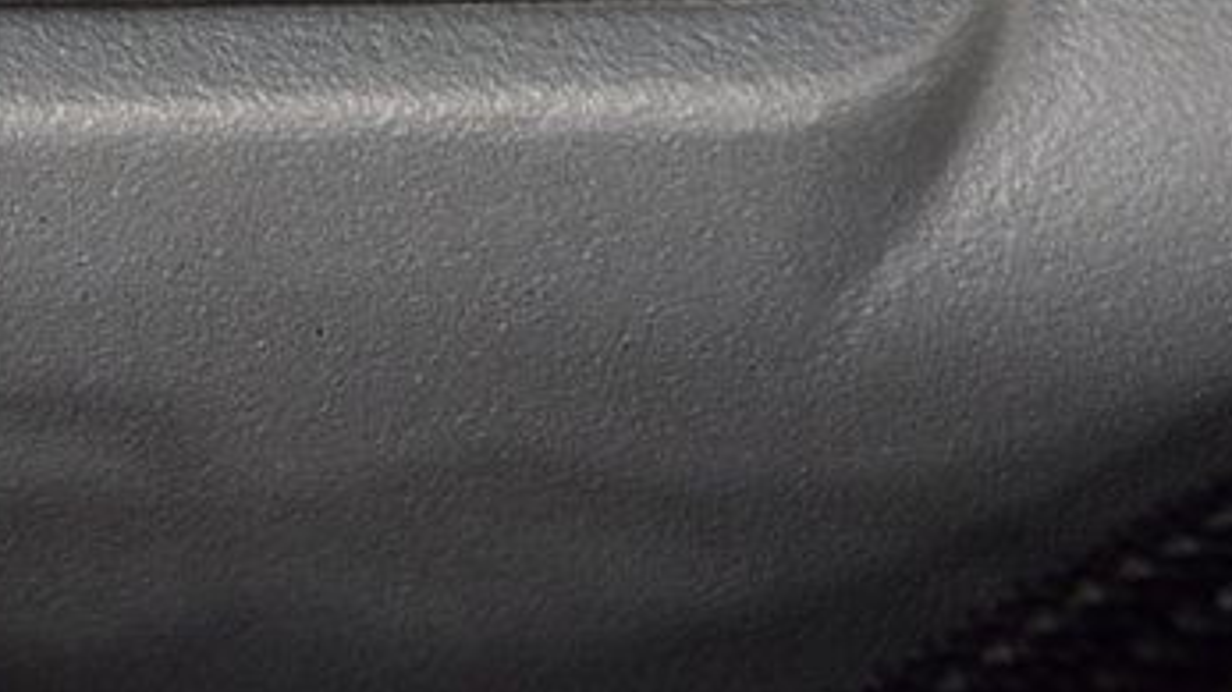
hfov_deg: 6.6
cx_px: -391
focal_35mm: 325
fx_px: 10615
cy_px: -307
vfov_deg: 3.7
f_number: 7.1
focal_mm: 70
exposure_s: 1/30
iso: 1250
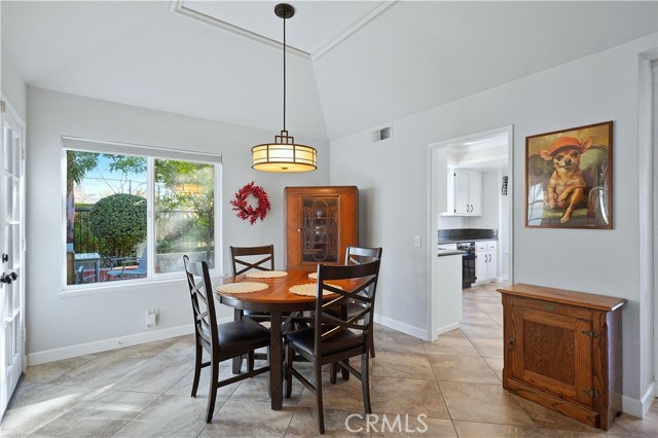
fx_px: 311
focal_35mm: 17
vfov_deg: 70.4
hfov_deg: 93.3
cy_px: 219
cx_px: 329
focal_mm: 17
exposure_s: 1/800
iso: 1000
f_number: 5
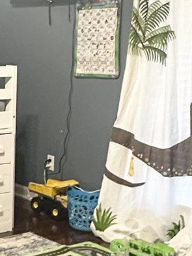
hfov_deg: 17.2
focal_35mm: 82
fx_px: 606
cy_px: 115
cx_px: -34
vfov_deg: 23.8
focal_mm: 2.22
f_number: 2.2
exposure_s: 1/60
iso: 640
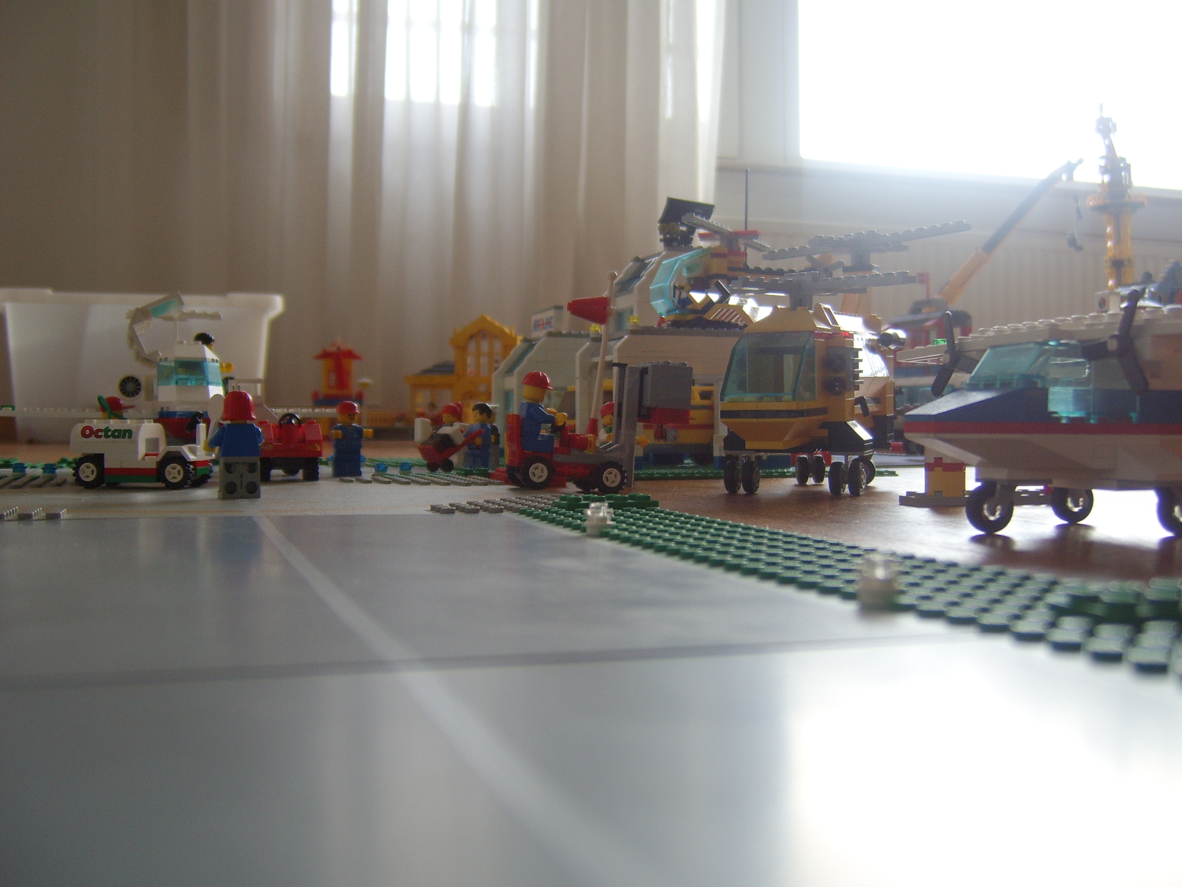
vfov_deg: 45.4
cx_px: 591
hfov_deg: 58.4
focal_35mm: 31
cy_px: 444
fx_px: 1059
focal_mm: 8.13
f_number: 2.7
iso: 100
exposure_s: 1/36
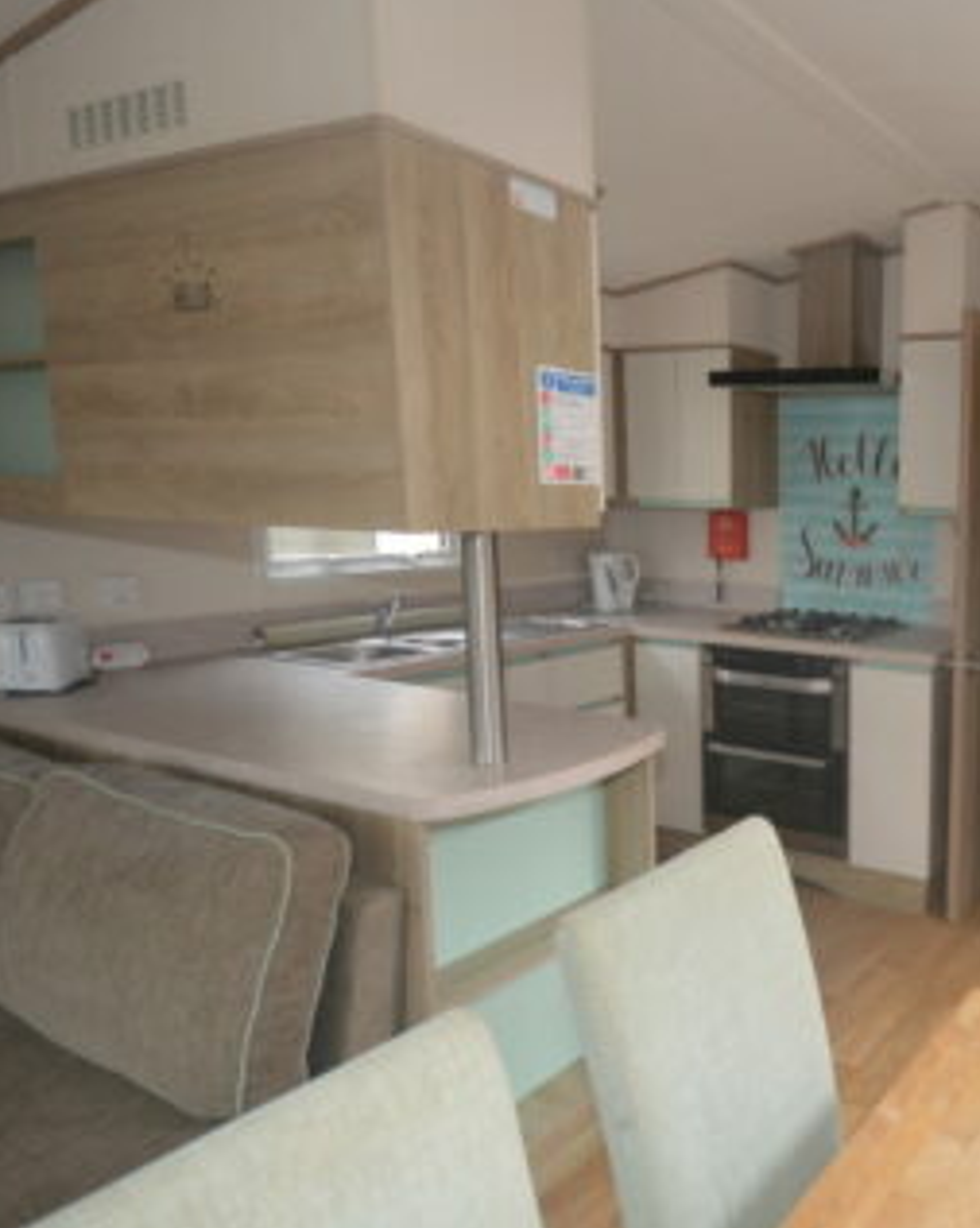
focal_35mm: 24
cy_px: 624
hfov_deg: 49.8
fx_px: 871
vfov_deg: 70.3
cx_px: 941
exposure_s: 1/80
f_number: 4.5
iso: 400
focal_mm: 10
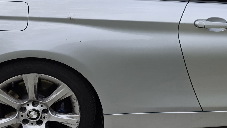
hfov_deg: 26.1
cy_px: 24
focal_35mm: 77
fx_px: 463
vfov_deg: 15.6
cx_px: 225
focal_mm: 6.5
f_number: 1.4
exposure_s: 1/5015
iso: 64
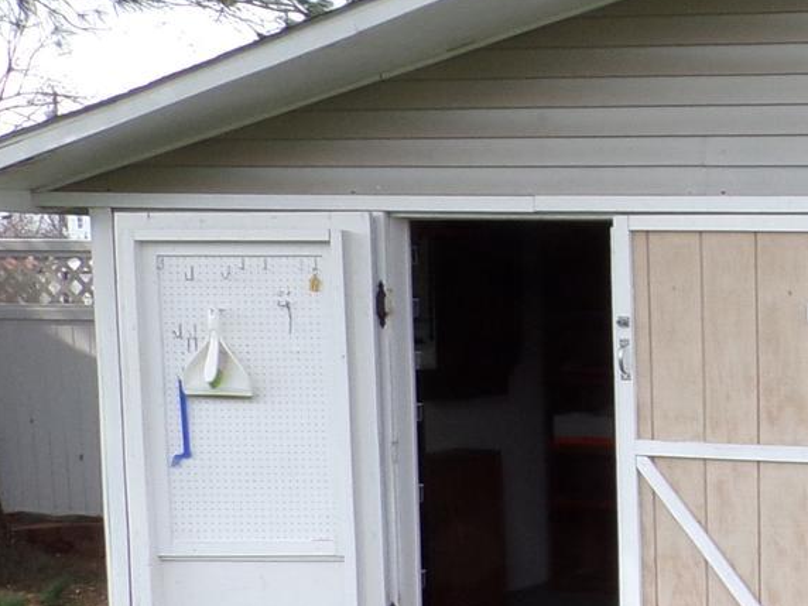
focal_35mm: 86
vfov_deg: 17.0
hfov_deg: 19.6
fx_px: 2007
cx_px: 1237
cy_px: 500
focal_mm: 4.3
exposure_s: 1/140
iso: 80
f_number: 5.8
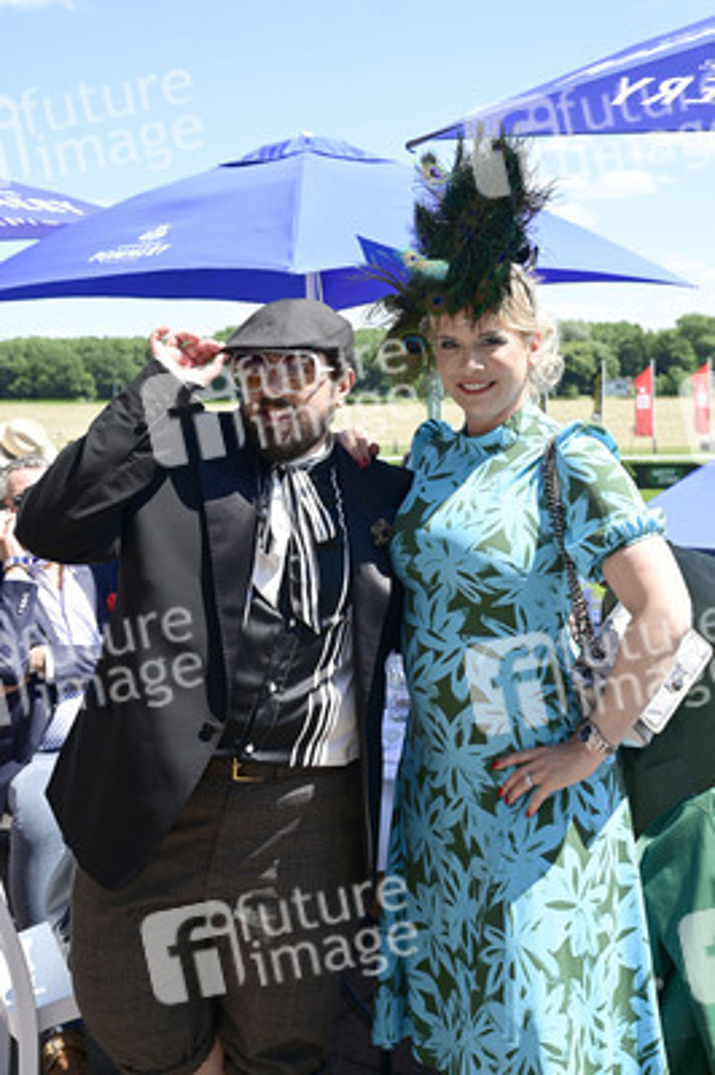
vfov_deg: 46.4
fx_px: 1253
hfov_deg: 31.8
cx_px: 358
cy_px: 538
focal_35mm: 42
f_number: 7.1
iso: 100
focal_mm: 42
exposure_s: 1/200
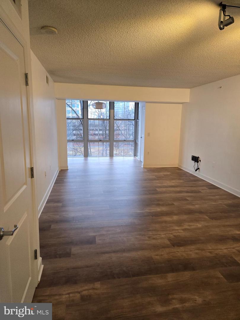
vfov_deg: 73.9
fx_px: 213
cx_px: 120
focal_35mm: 23
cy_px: 160
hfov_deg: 58.9
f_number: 1.8
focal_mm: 5.4
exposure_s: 1/120
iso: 200
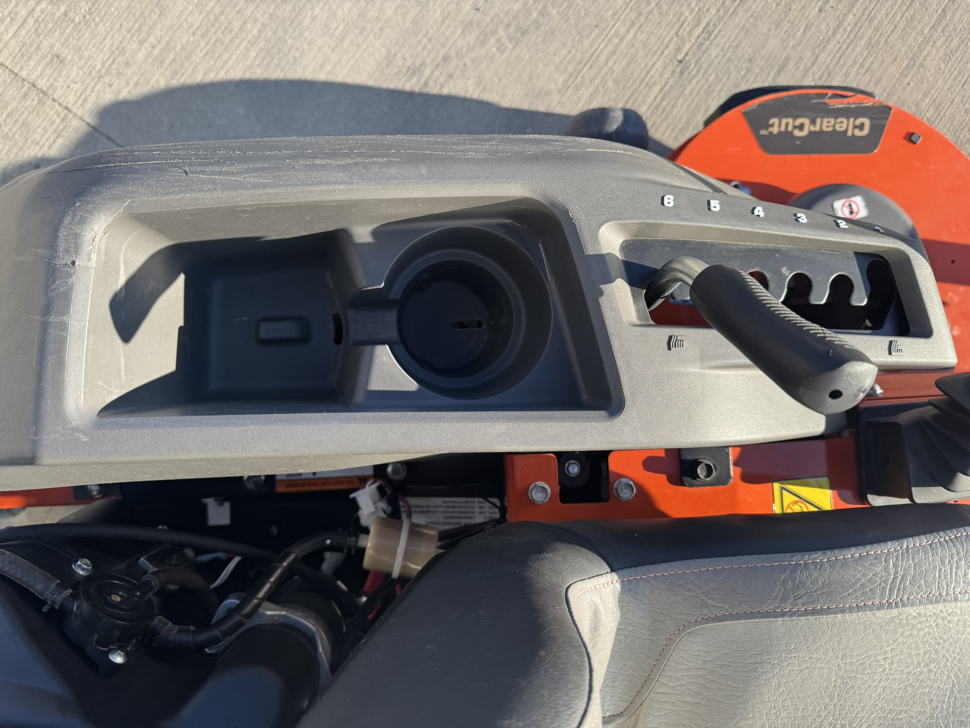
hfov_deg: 71.6
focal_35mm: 24
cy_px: 364
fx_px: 673
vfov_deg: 56.8
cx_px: 485
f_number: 1.78
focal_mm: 6.76
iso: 80
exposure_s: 1/925
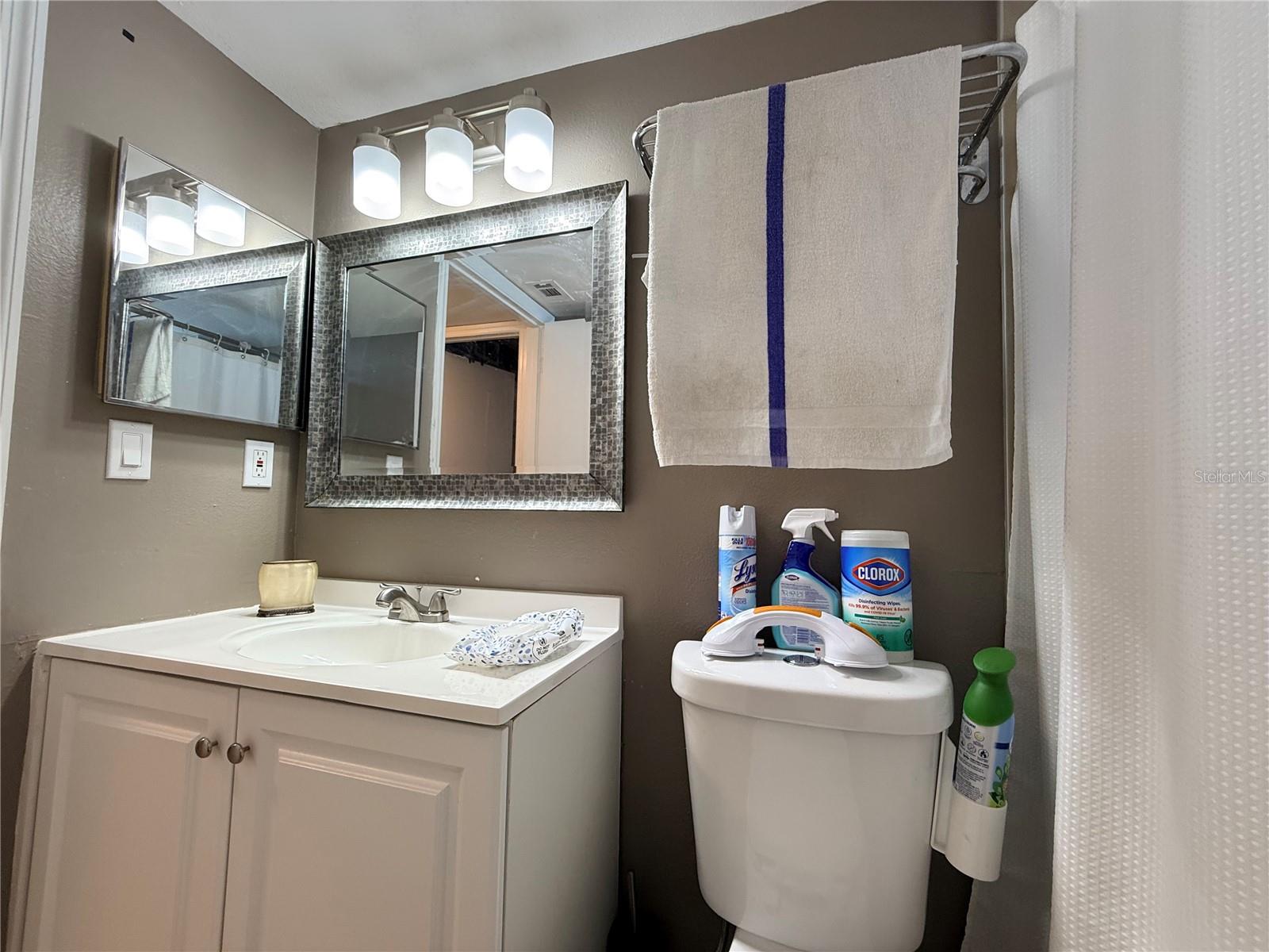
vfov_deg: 85.7
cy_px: 476
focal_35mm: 14
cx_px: 634
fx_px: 513
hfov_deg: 102.1
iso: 125
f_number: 2.2
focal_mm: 2.22
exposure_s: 1/120
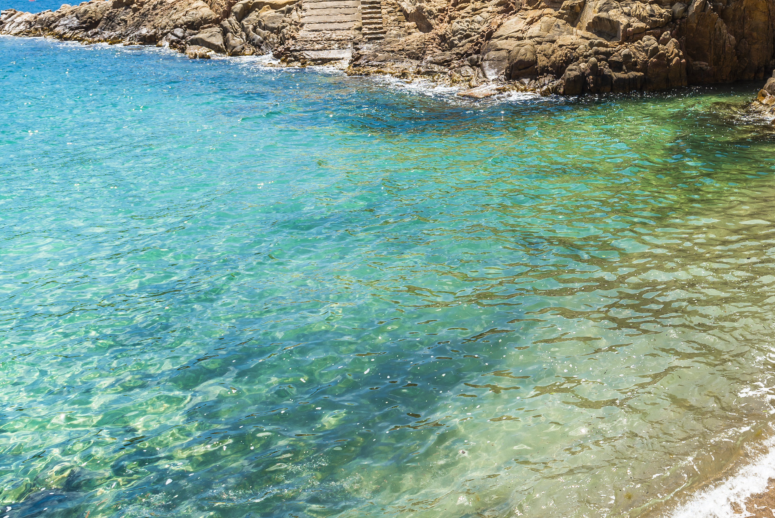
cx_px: 634
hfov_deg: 42.2
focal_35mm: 44
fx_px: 948
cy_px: 96
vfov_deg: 29.8
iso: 100
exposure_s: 1/200
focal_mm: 24
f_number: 8
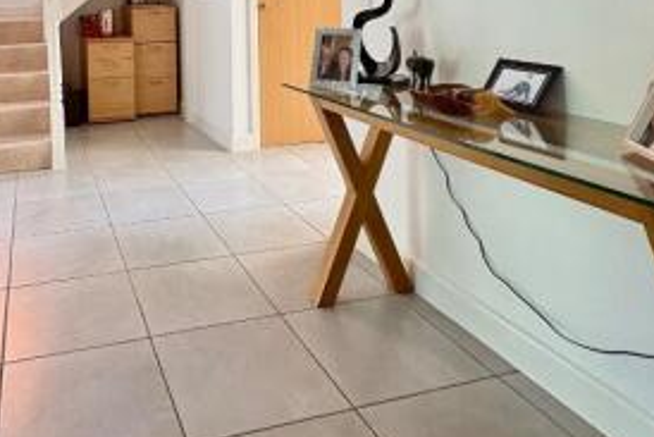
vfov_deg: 37.6
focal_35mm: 31
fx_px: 563
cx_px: 178
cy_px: -6
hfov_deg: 57.7
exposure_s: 1/50
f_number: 2.2
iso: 400
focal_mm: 2.22
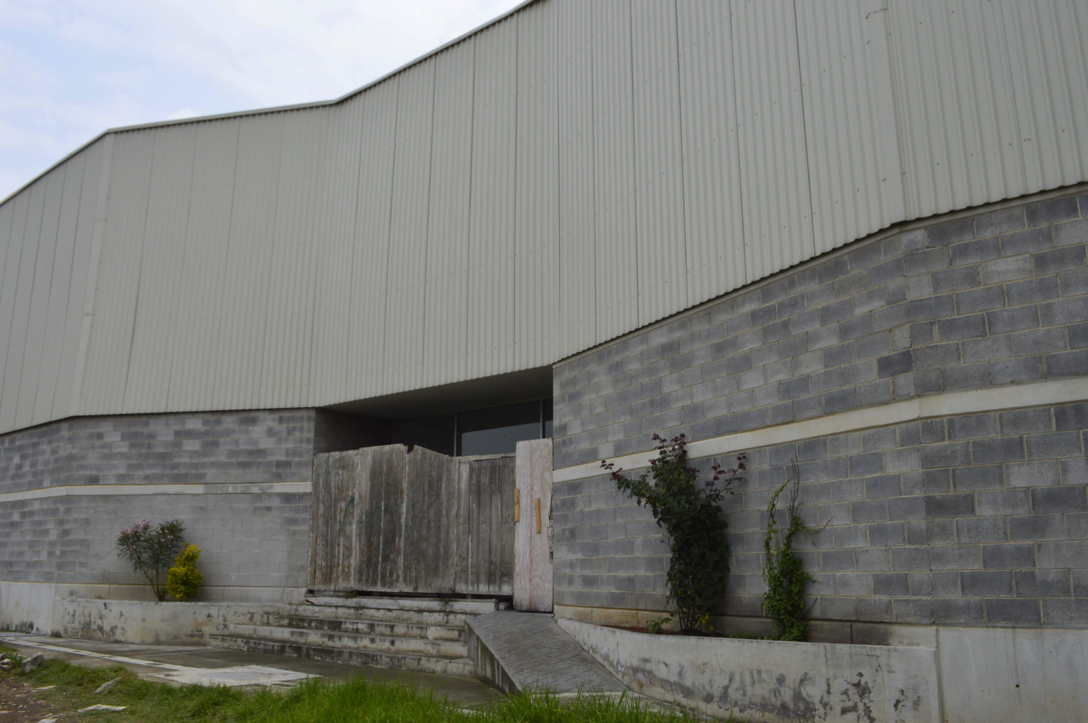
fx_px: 906
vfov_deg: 43.5
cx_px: 544
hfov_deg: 62.0
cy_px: 362
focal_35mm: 30
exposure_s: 1/500
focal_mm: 20
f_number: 11
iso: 400
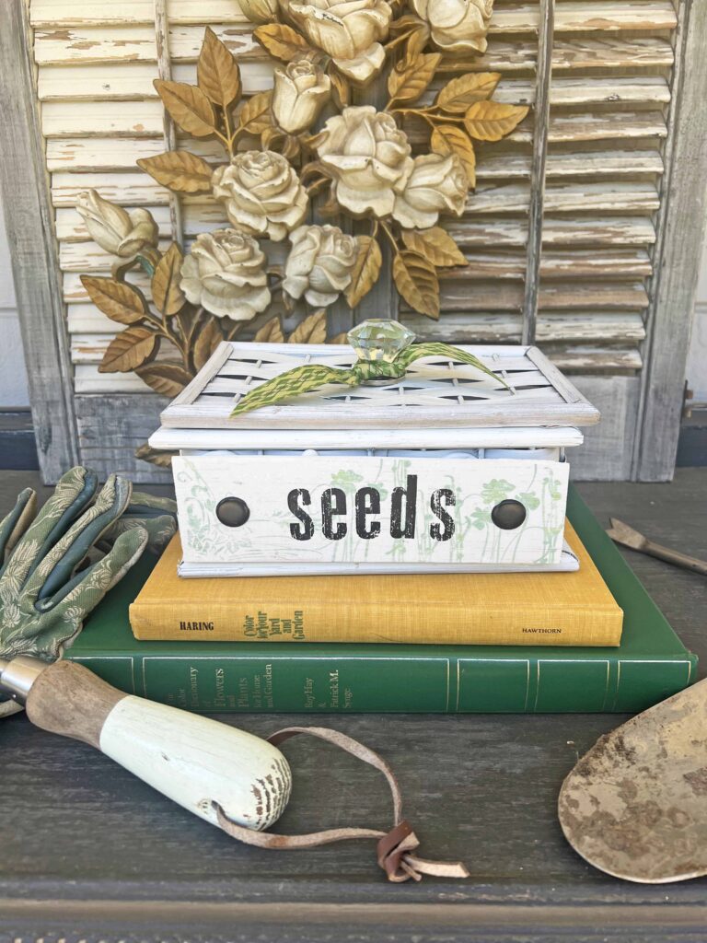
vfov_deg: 67.3
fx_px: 708
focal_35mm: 26
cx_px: 354
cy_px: 472
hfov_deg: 53.1
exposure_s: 1/476
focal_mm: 5.7
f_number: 1.5
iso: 50
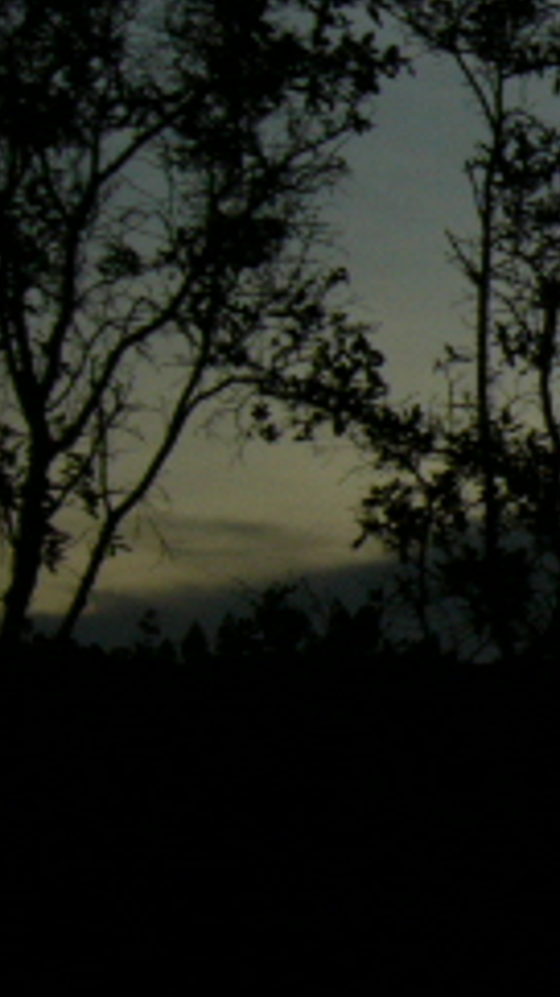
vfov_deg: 21.1
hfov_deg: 10.7
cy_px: 659
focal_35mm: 101
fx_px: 2668
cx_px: 1227
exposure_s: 1/1600
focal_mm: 5.8
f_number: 8
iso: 100
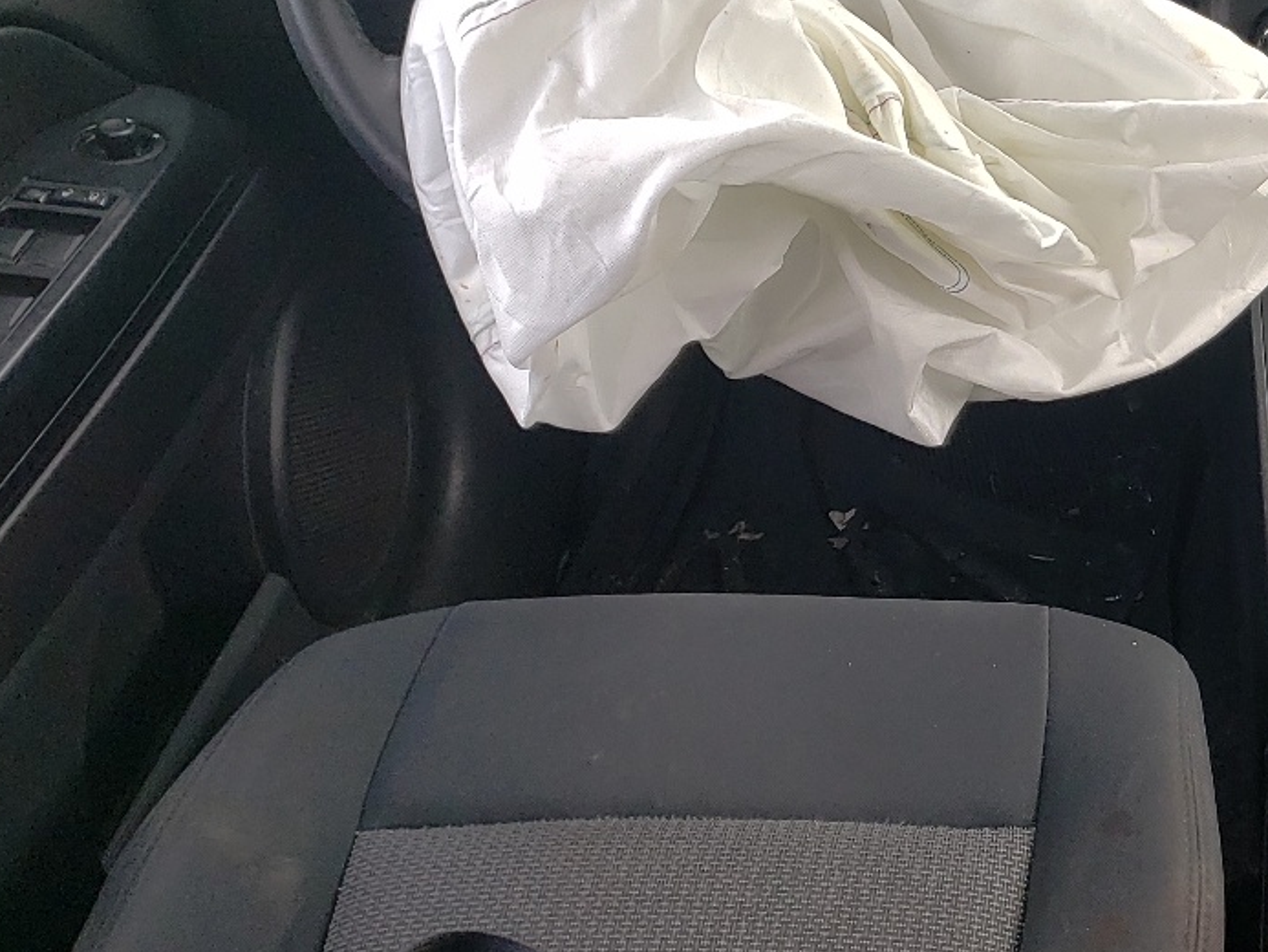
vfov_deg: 24.4
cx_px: 1411
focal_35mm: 60
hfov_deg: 29.0
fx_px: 2198
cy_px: 362
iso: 50
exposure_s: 1/312
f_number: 1.5
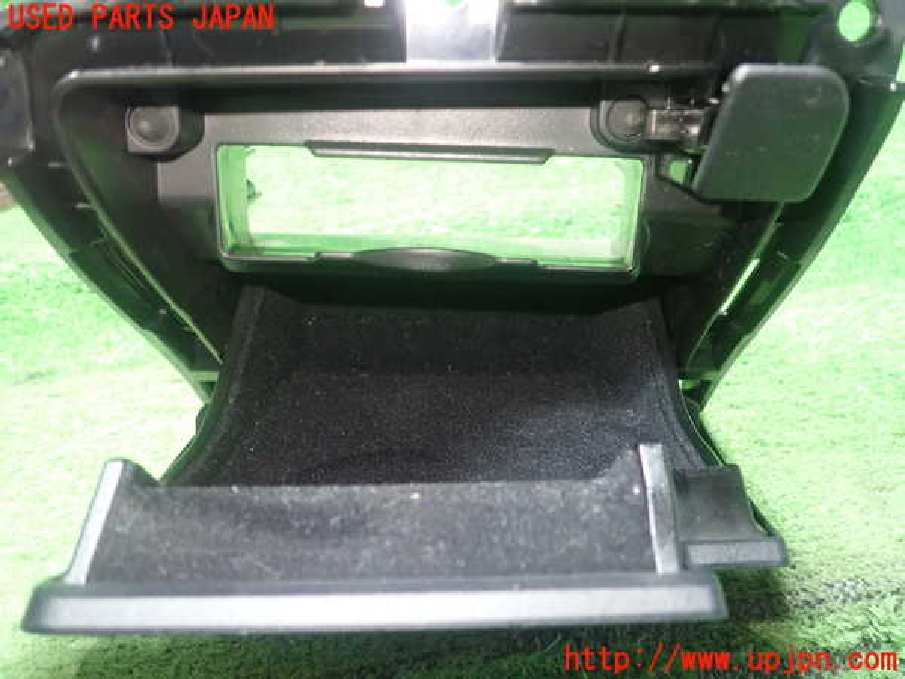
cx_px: 452
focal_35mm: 30
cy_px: 340
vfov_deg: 46.8
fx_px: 784
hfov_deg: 60.0
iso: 800
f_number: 2.3
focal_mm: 5.5
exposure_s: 1/30
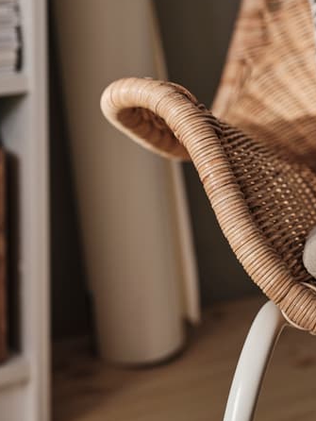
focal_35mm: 113
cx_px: 255
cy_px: 48
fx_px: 1374
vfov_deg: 17.2
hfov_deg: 13.1
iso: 800
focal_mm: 80
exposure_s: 1/80
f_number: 4
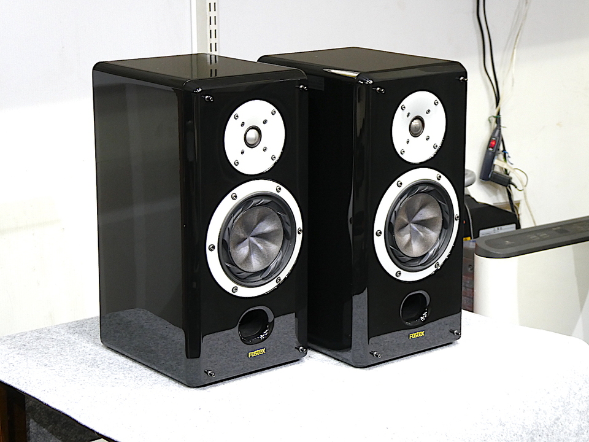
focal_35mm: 79
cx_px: 294
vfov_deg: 18.7
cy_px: 221
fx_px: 1344
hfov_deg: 24.7
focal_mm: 14.1
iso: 200
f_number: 4.7
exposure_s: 1/6
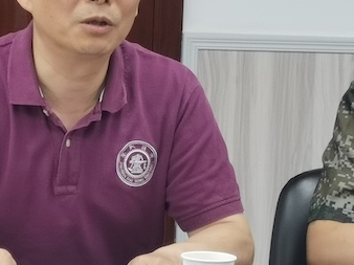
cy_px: 69
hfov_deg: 7.7
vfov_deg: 5.8
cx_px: 59
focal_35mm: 256
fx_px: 2616
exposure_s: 1/33.3
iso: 160
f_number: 2.4
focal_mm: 7.48
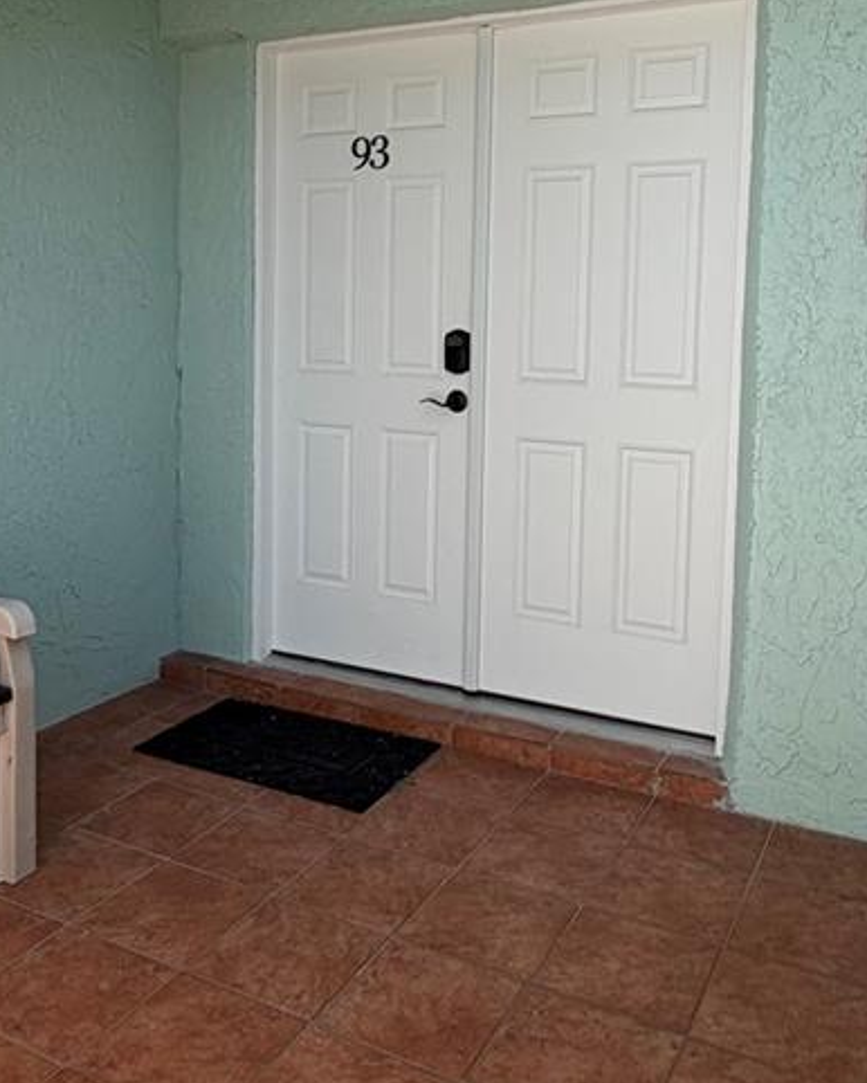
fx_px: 1090
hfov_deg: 43.4
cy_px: 400
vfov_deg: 52.2
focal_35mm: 34
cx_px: 409
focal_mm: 2.22
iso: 50
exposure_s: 1/502
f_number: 2.2
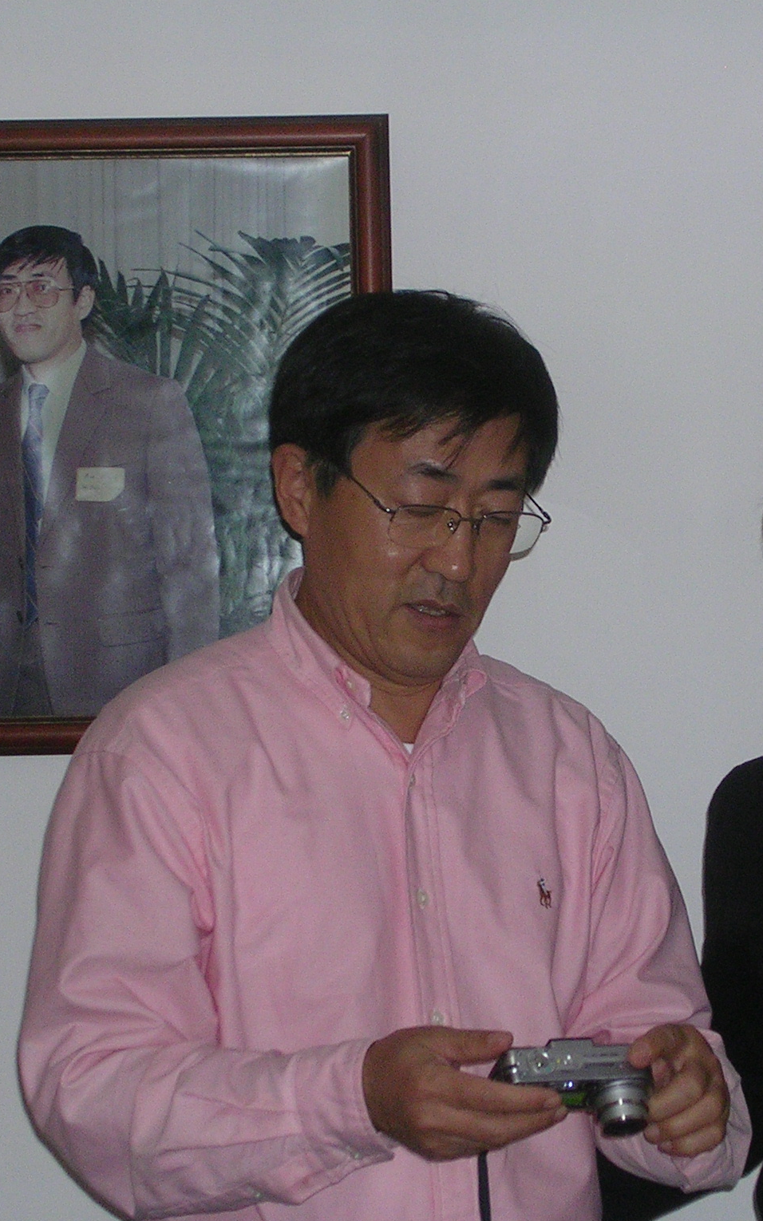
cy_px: 611
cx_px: 540
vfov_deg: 17.1
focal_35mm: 122
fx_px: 4060
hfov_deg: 10.7
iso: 105
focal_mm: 13
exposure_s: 1/60.1
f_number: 4.1
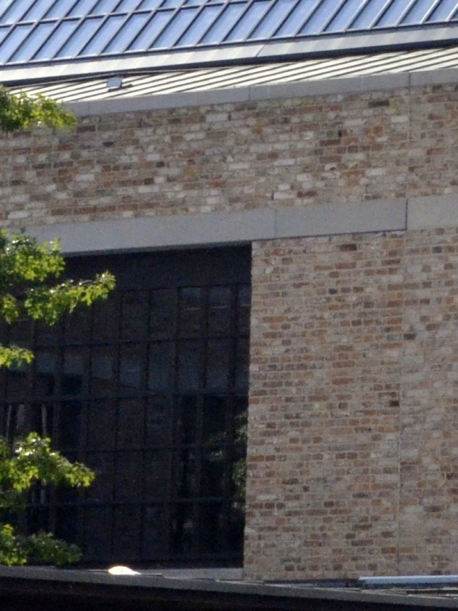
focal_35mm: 268
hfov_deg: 5.5
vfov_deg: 7.4
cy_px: -29
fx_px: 4727
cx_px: 753
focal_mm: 36
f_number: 16
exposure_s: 1/1000
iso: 1600
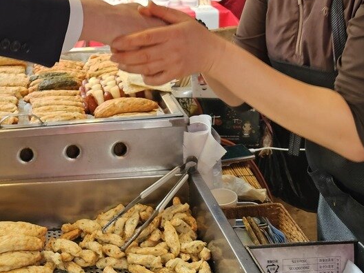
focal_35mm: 61
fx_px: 641
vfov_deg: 22.2
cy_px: -54
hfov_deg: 31.3
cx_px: 107
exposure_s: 1/120
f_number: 1.7
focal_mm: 6.3
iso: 50
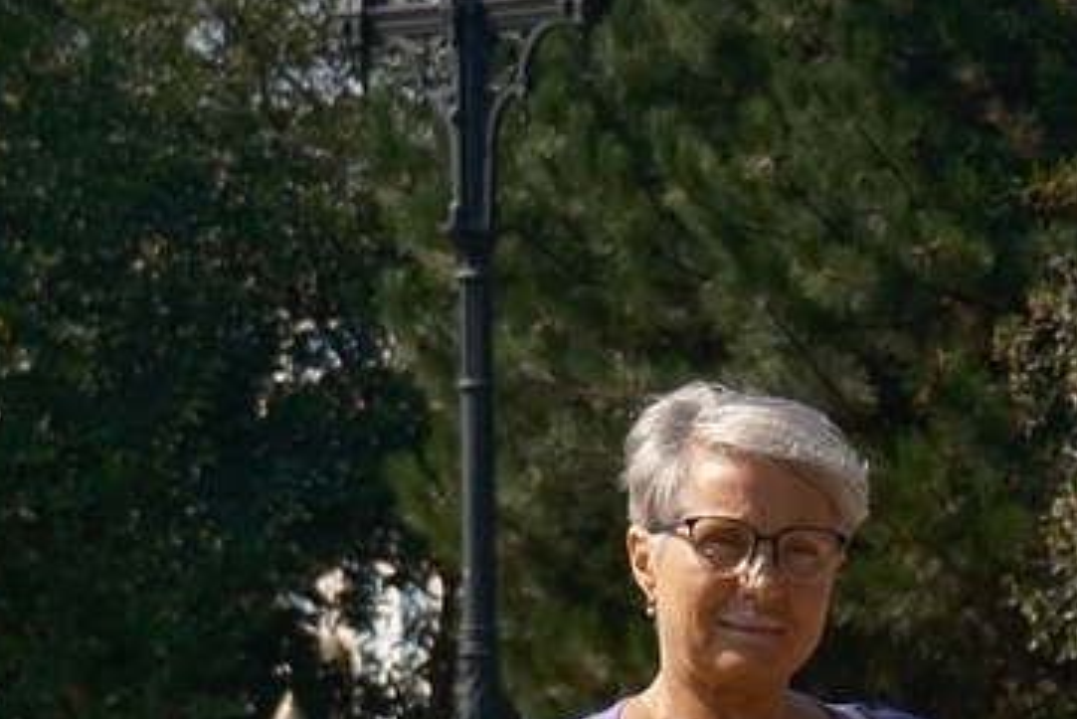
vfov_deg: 4.7
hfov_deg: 7.0
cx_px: 1438
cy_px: 31
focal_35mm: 291
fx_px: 8709
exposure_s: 1/2400
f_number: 4
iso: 320
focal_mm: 27
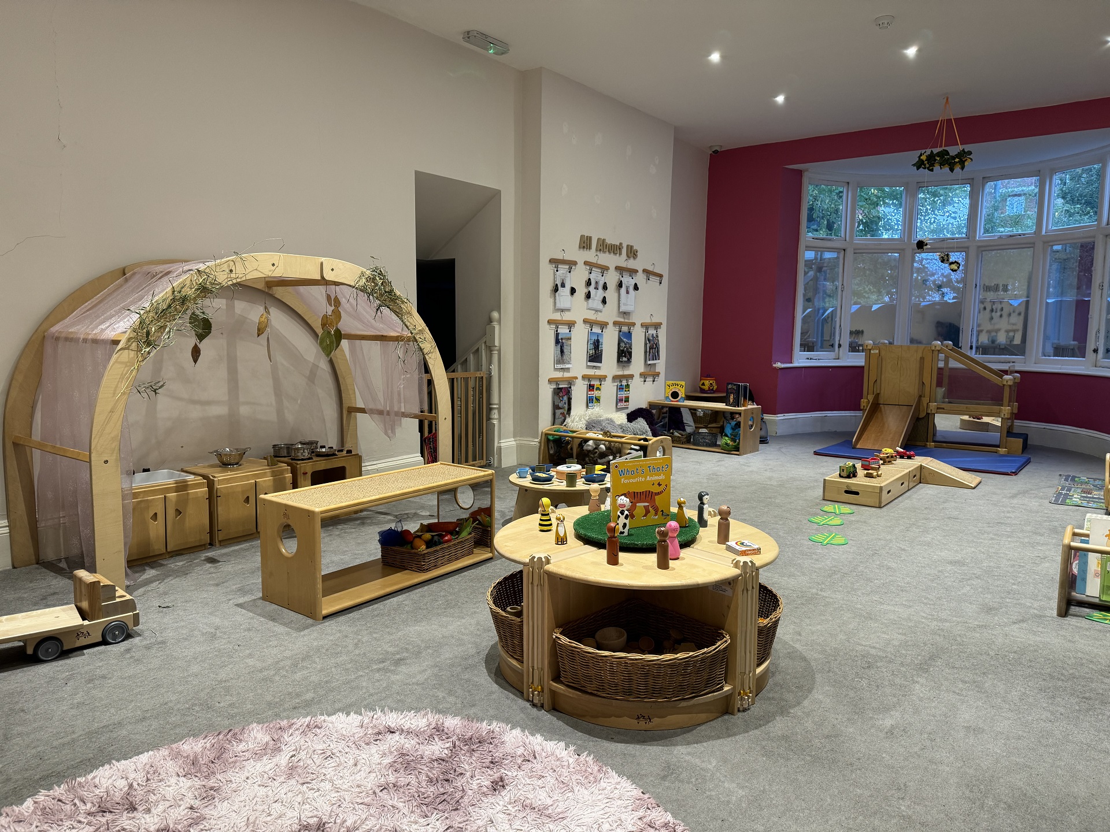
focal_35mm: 24
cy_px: 416
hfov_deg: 71.6
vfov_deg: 56.8
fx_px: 770
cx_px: 555
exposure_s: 1/50
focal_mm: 6.86
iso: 160
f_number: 1.78
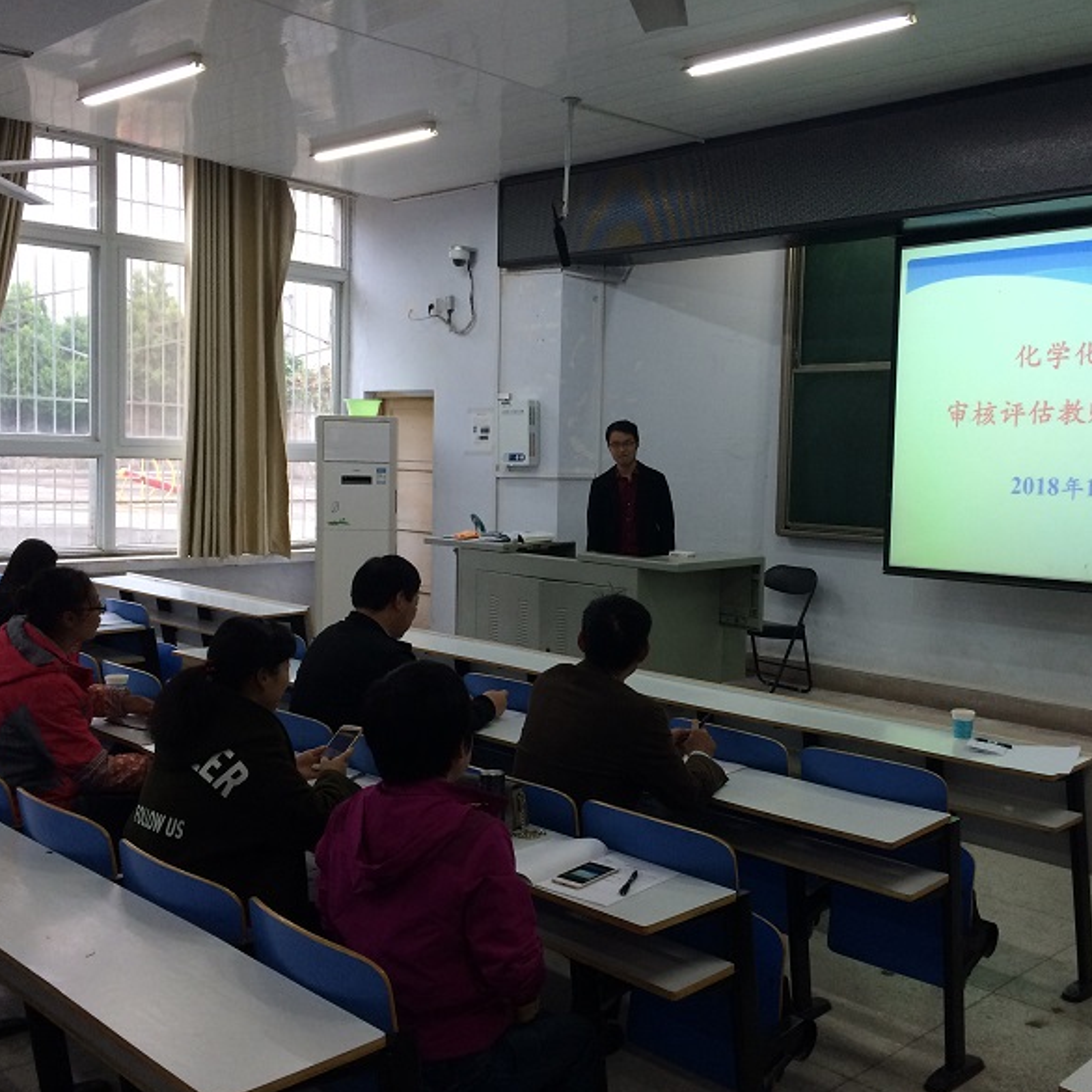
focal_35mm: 35
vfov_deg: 47.2
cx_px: 607
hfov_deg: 47.1
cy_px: 540
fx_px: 1249
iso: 64
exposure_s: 1/33
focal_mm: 4.15
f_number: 2.2
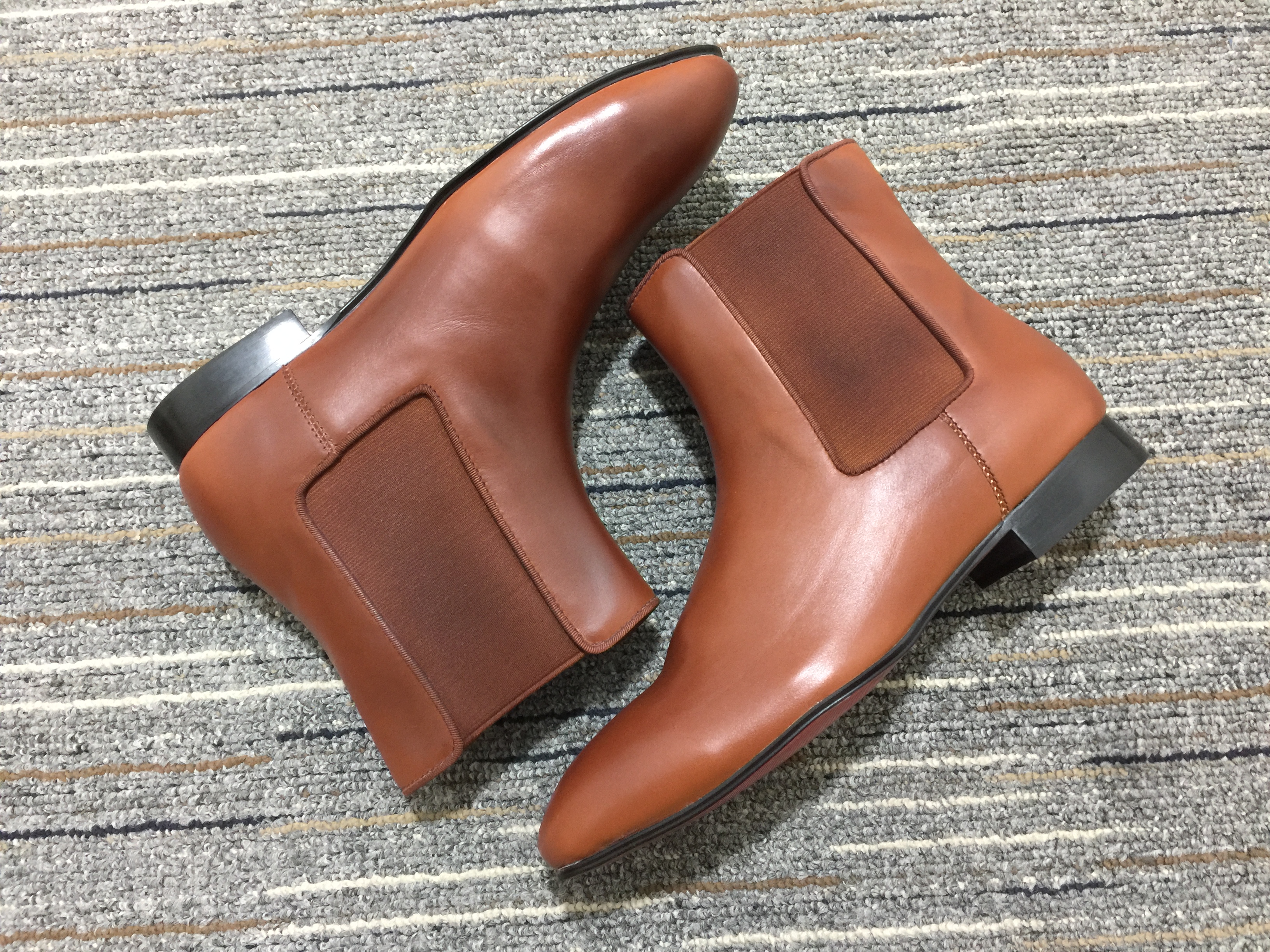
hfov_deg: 61.7
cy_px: 476
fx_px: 1064
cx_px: 635
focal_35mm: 29
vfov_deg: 48.2
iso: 100
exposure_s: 1/10
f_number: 2.2
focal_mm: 4.15
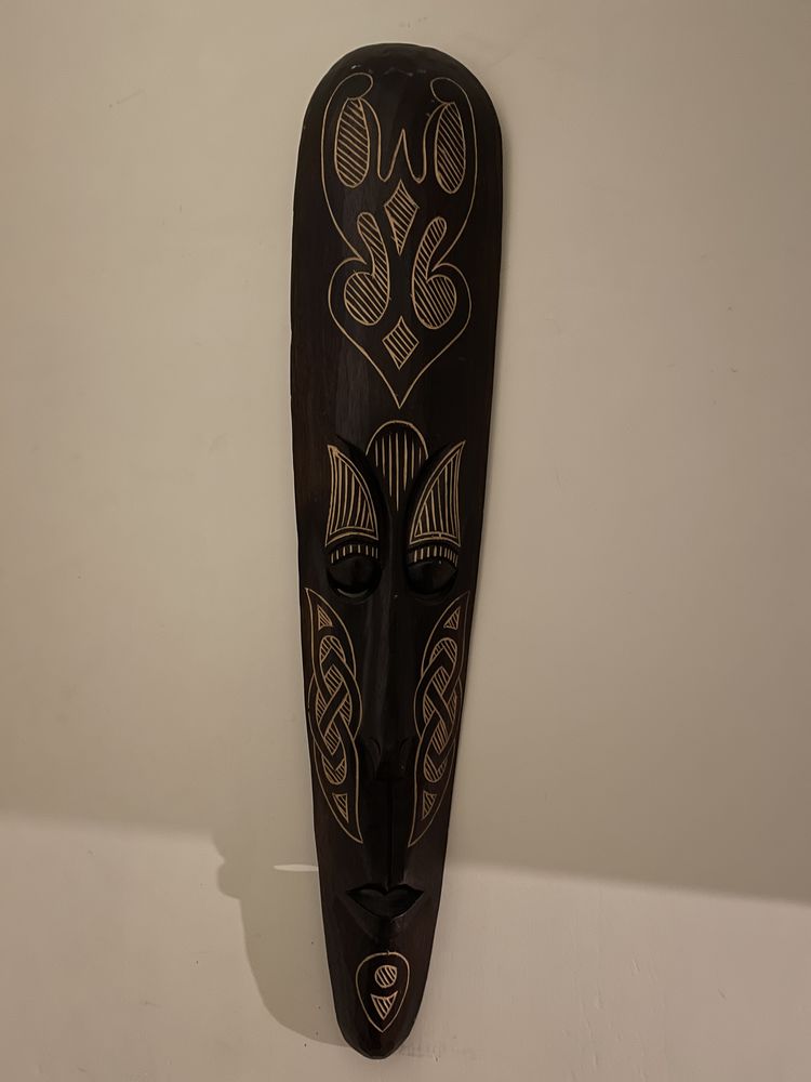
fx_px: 812
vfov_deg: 67.3
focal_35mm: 26
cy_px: 541
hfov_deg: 53.1
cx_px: 406
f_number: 1.6
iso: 500
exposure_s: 1/10
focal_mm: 4.2
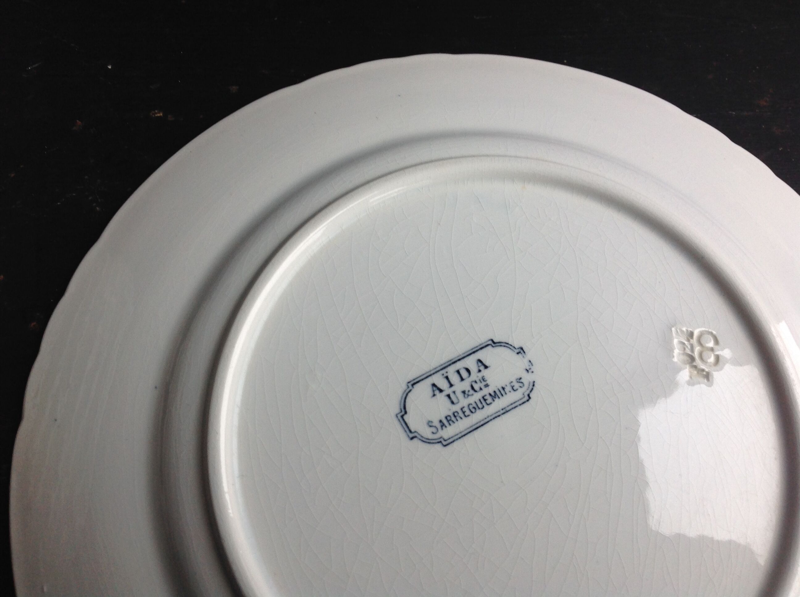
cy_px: 298
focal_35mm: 35
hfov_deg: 52.7
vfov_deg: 40.6
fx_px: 808
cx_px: 400
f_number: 2.4
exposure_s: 1/30
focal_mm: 4.28
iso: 50
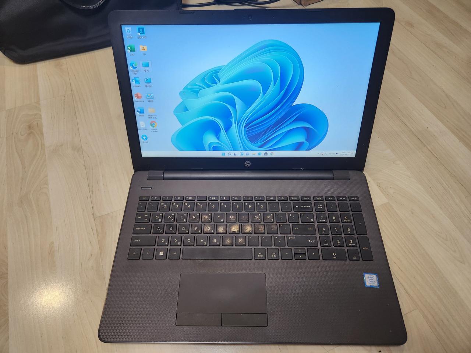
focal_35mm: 23
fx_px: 313
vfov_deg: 58.9
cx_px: 236
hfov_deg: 73.9
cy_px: 176
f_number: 1.8
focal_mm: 5.4
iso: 160
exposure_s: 1/120
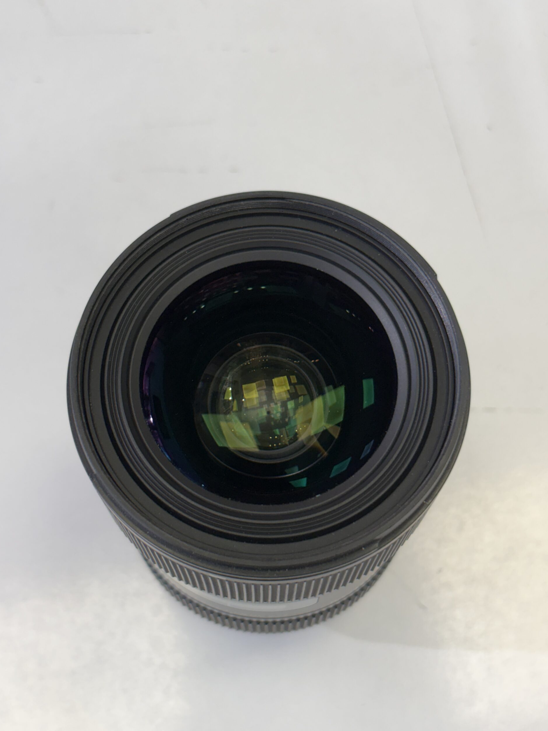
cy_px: 366
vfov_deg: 36.2
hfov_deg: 27.5
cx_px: 271
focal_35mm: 53
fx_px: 1119
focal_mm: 5.96
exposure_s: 1/100
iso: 50
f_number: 1.6
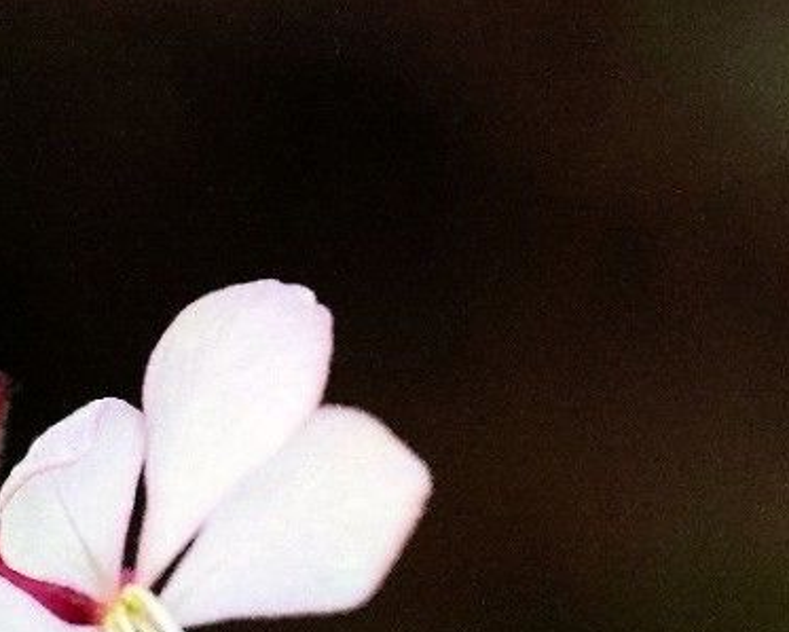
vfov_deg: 2.2
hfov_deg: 2.7
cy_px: 559
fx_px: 16452
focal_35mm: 704
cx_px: 72
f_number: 5.6
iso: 400
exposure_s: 1/500
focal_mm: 200
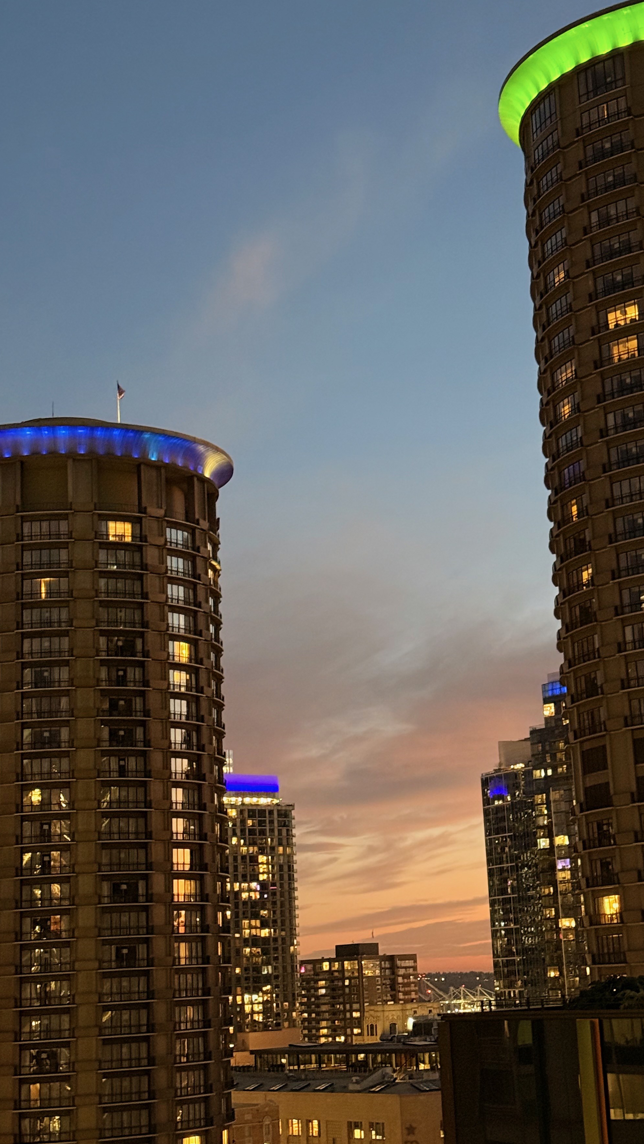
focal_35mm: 60
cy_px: 523
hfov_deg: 20.0
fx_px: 1821
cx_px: 371
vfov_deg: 34.9
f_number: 1.78
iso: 800
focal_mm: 6.76
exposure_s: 1/24
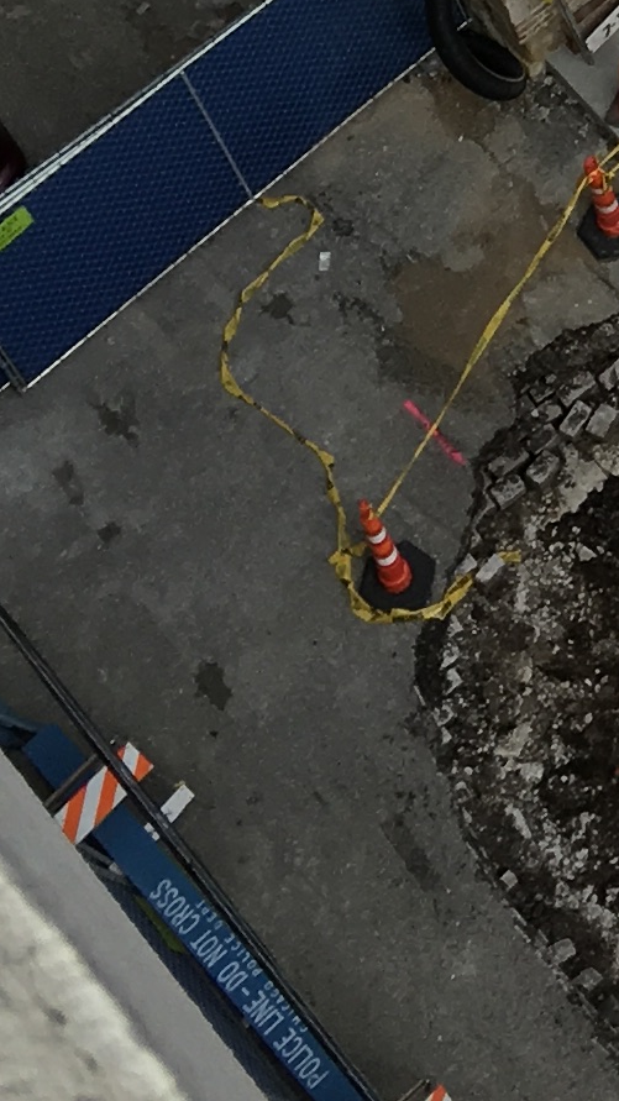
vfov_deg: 13.5
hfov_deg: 7.8
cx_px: 1570
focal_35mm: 143
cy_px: -856
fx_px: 4174
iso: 25
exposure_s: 1/818
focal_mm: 4.15
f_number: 2.2
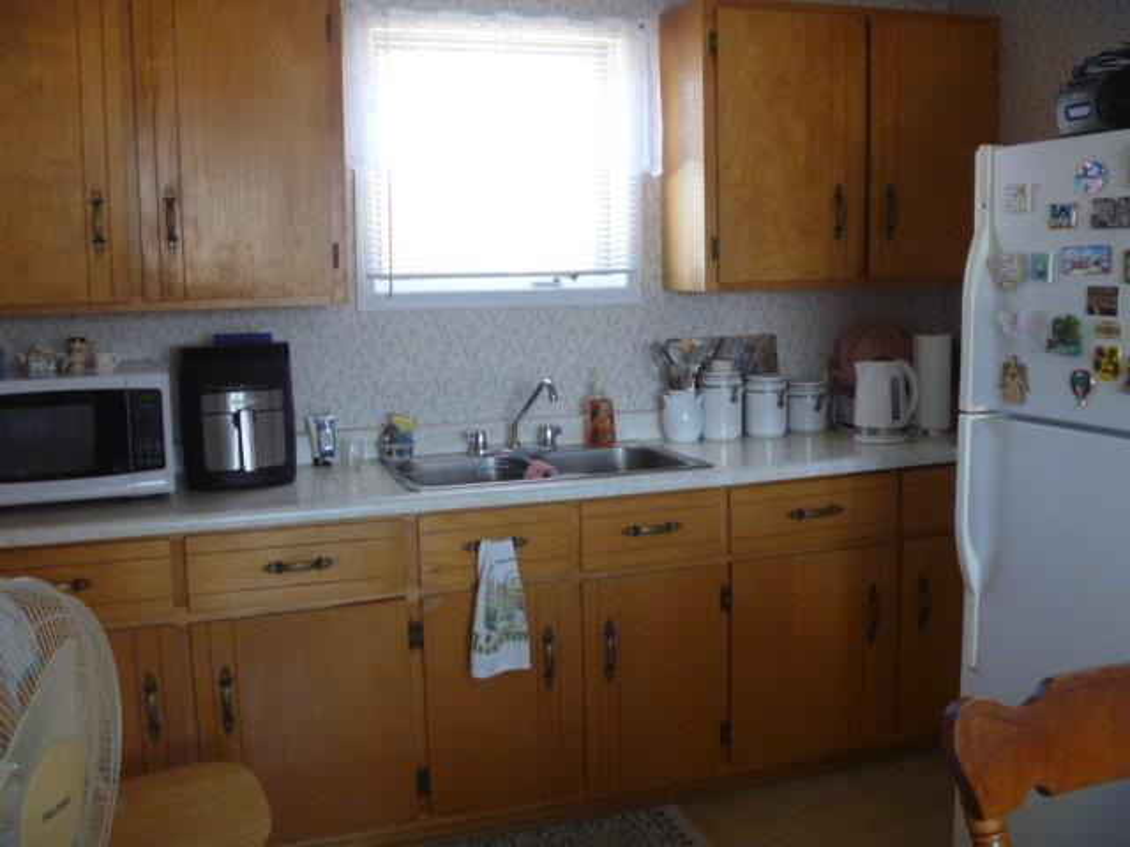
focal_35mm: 35
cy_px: 424
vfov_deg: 40.7
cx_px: 565
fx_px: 1143
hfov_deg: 52.6
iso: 250
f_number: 3.5
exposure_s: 1/30
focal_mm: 6.3
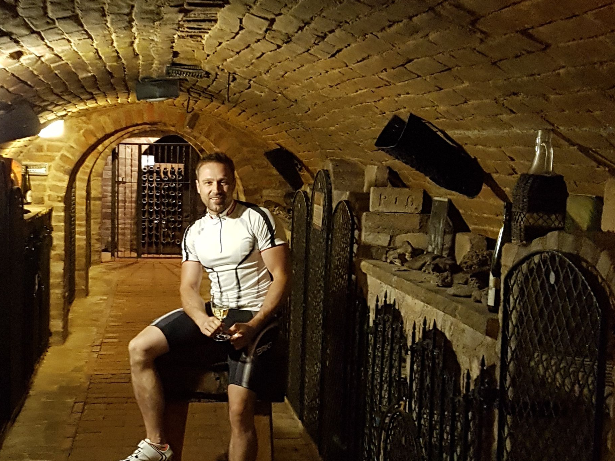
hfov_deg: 33.4
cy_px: 297
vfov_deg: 25.6
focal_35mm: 57
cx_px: 188
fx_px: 1013
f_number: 1.7
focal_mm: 4.2
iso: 500
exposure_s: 1/10
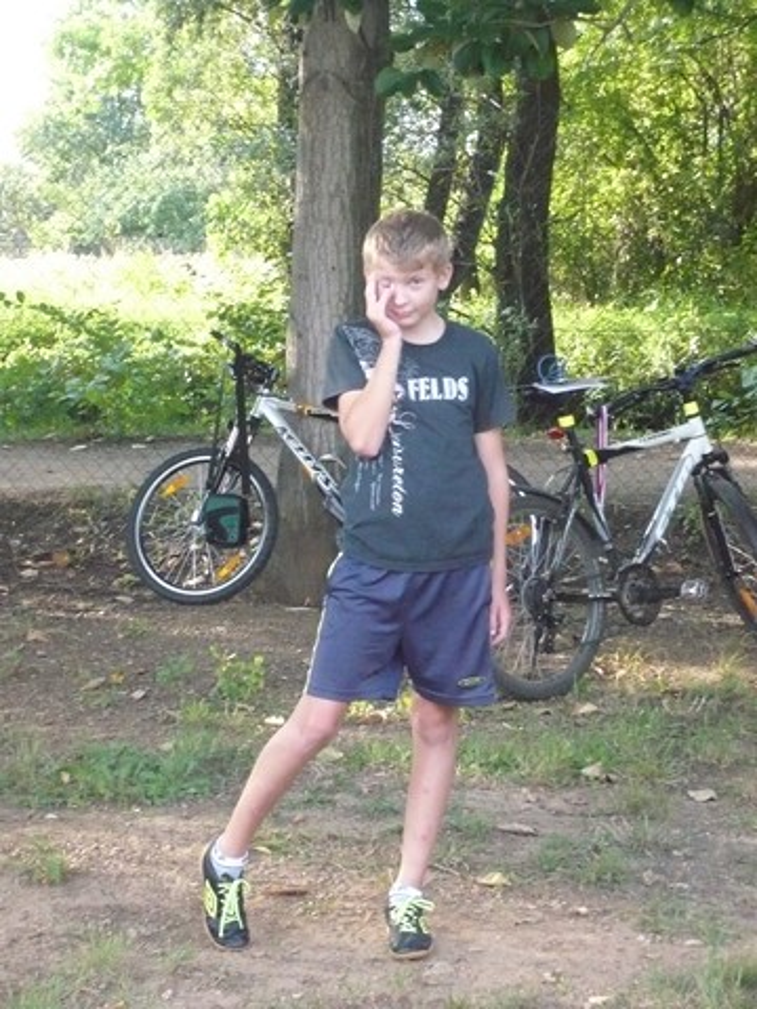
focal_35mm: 103
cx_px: 378
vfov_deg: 19.1
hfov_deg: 14.4
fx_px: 3003
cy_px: 504
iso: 800
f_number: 4.9
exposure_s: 1/200
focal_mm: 17
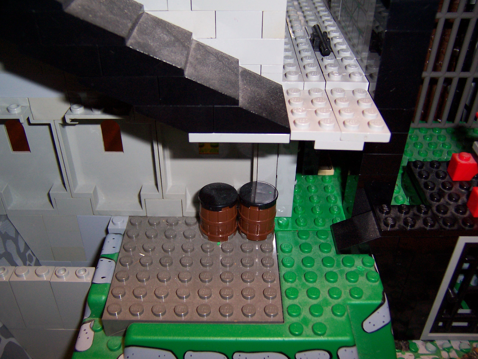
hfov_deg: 54.0
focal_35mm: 34
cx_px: 234
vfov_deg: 41.8
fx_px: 469
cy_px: 177
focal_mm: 5.5
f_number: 2.8
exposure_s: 1/60
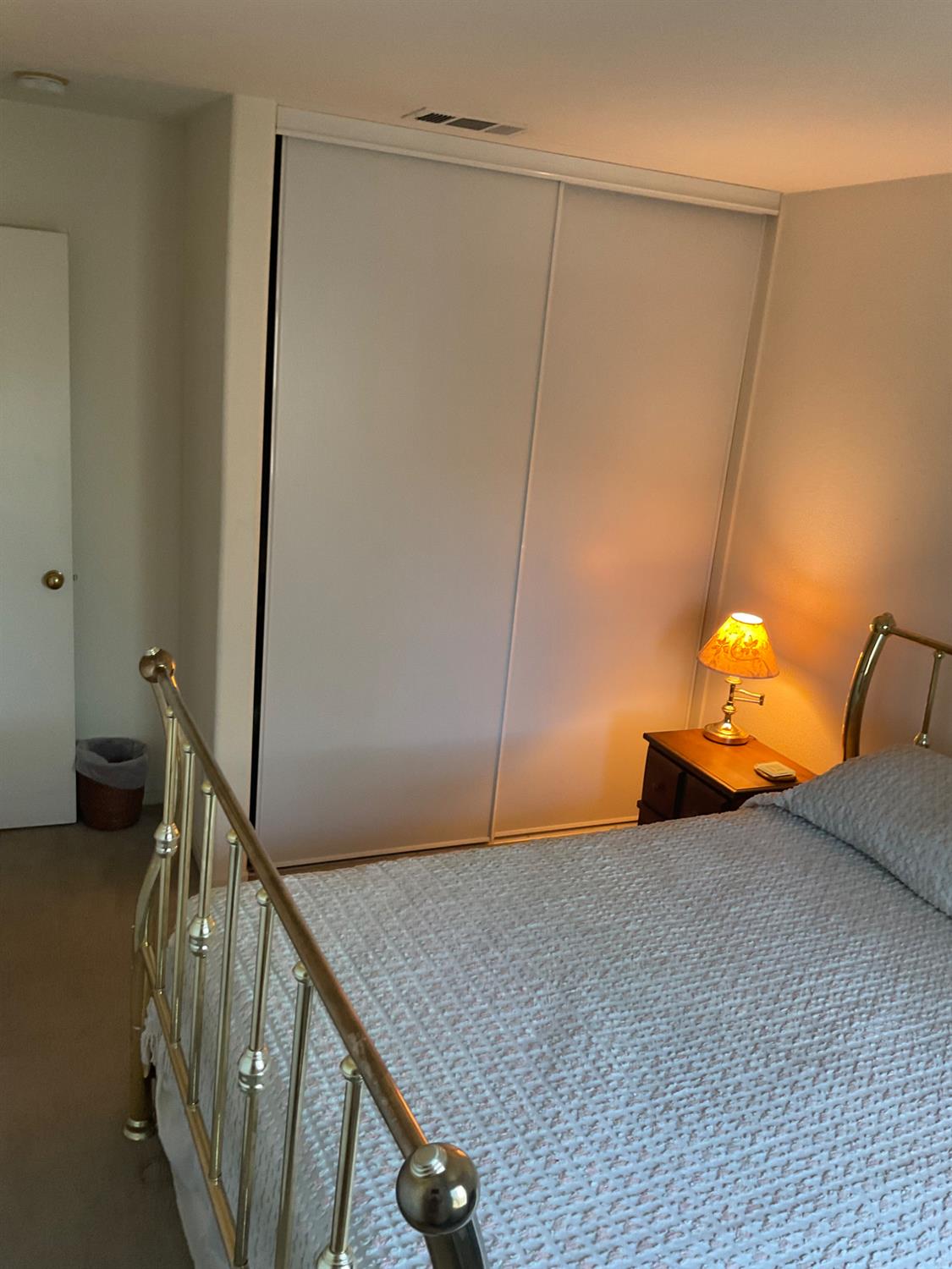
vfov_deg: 61.7
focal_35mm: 29
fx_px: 1063
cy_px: 634
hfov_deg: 48.2
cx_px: 476
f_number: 1.8
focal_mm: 3
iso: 100
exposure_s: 1/60
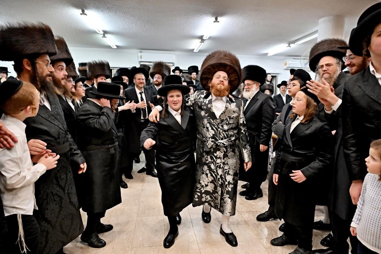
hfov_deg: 73.7
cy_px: 127
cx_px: 190
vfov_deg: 53.1
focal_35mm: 24
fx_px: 254
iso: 1000
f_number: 4
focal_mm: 24
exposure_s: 1/320
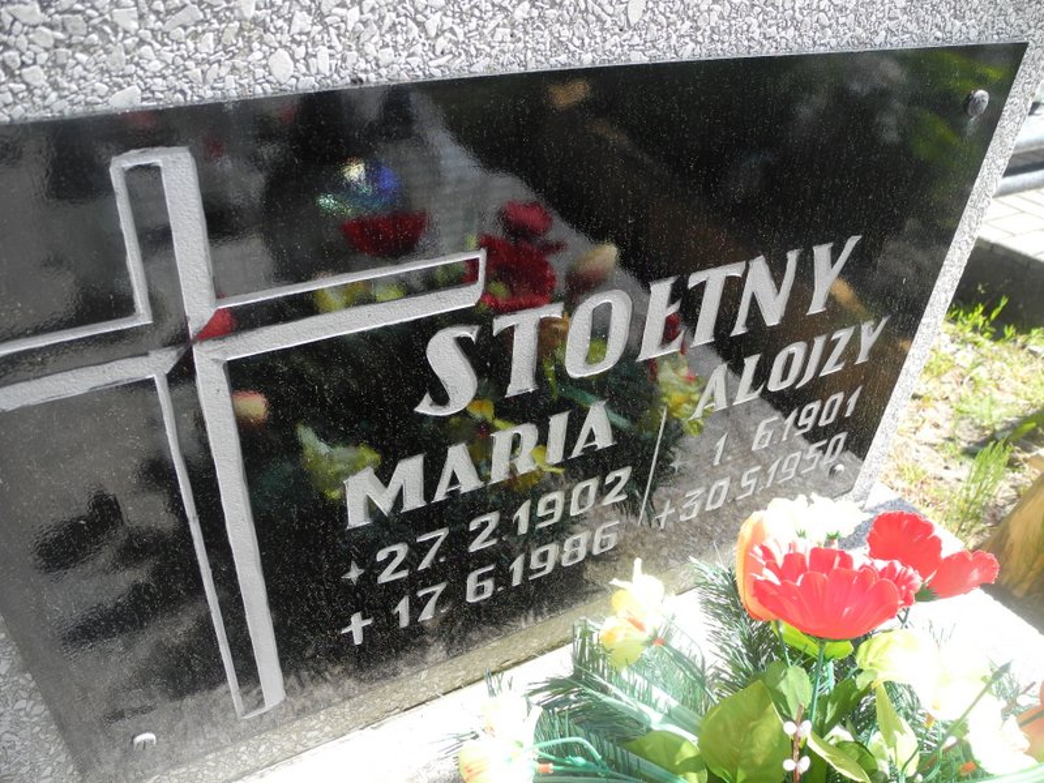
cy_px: 392
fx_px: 844
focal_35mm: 28
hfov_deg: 63.4
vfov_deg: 49.7
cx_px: 522
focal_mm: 6
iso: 100
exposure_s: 1/320
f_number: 2.8
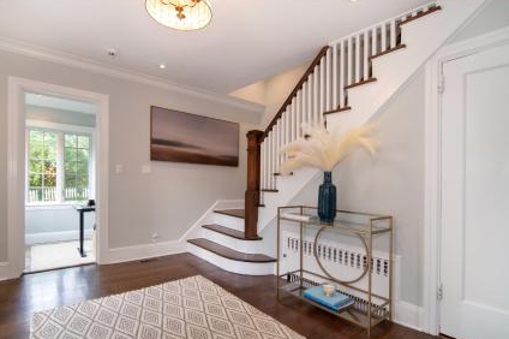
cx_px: 246
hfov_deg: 91.5
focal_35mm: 18
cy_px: 178
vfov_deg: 68.7
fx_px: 248
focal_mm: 11
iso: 640
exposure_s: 1/40
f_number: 8
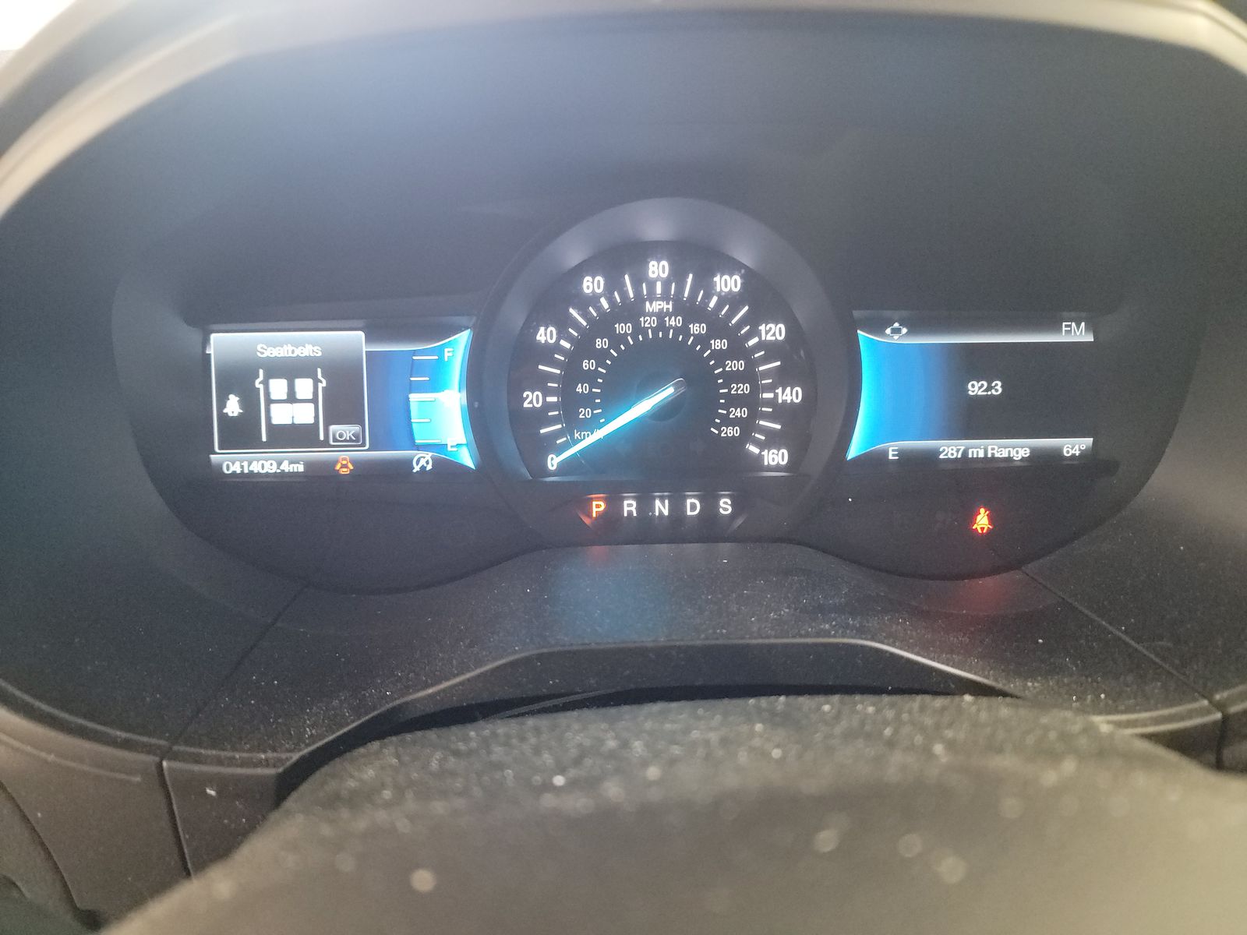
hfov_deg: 71.6
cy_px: 468
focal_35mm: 24
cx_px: 624
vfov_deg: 56.8
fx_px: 865
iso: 1964
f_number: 1.8
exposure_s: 1/59
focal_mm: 6.7
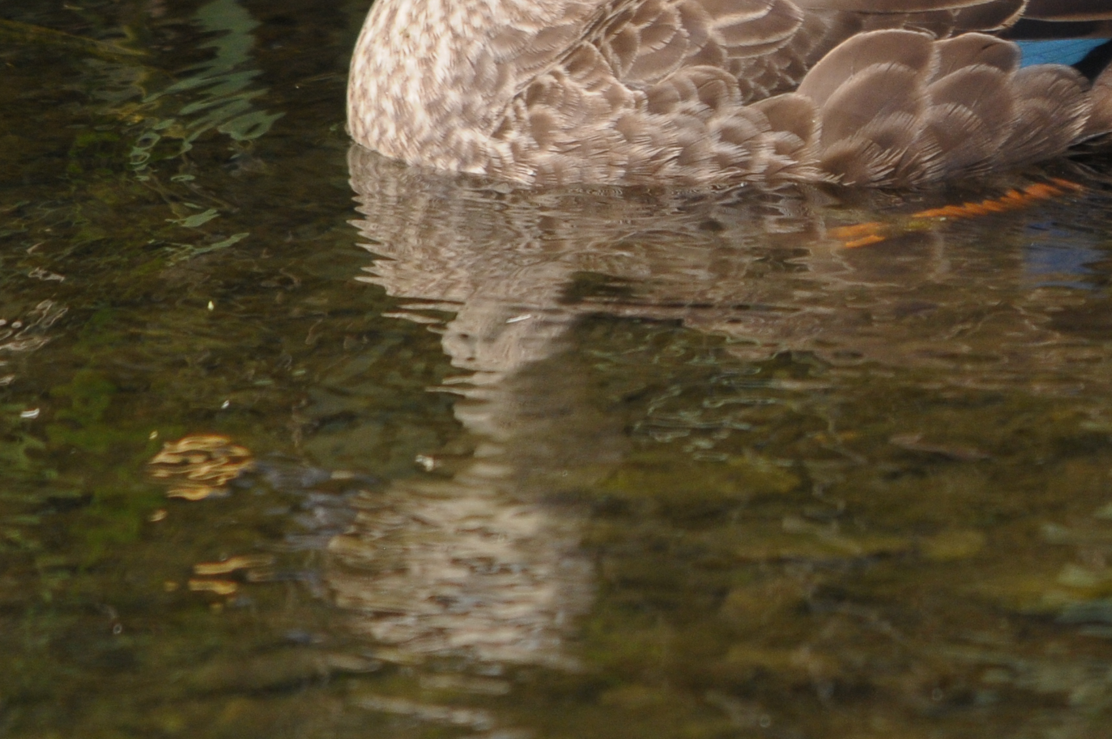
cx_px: 1243
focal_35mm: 1889
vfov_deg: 0.7
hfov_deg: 1.1
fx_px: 58287
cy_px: -126
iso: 500
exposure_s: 1/400
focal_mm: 500
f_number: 8
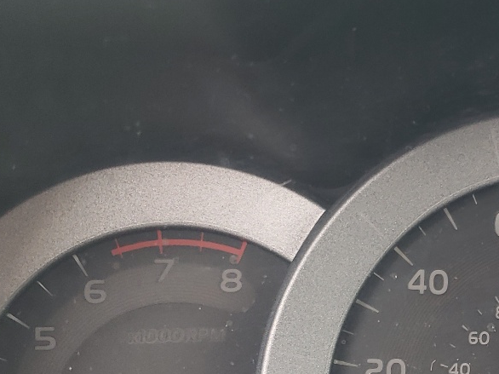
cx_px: 519
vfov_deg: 20.3
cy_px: 330
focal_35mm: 71
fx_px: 1023
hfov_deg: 25.8
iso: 61
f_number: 1.5
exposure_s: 1/60.2
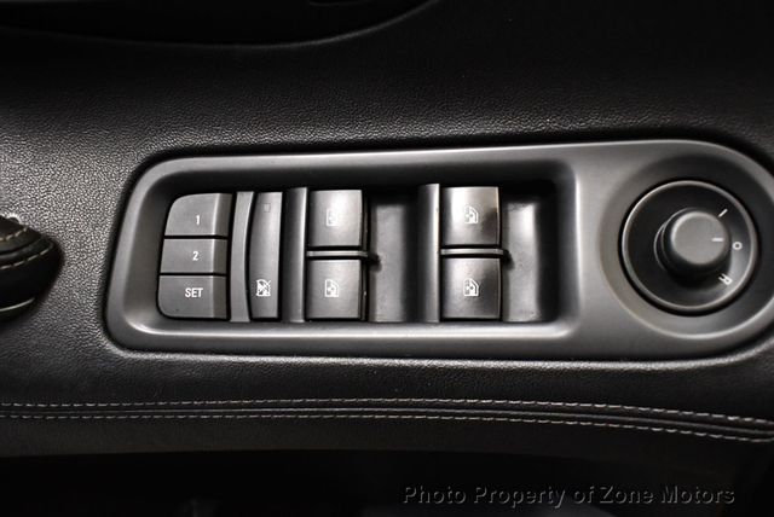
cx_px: 387
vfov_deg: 36.9
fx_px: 775
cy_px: 258
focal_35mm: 36
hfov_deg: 53.1
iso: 3200
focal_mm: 18
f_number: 3.5
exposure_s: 1/100
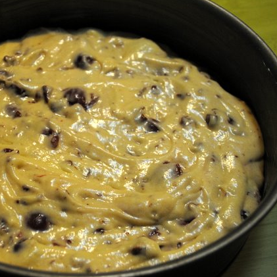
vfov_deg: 26.1
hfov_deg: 25.8
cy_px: 139
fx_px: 598
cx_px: 72
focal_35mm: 66
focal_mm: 34
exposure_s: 1/30
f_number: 5
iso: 500
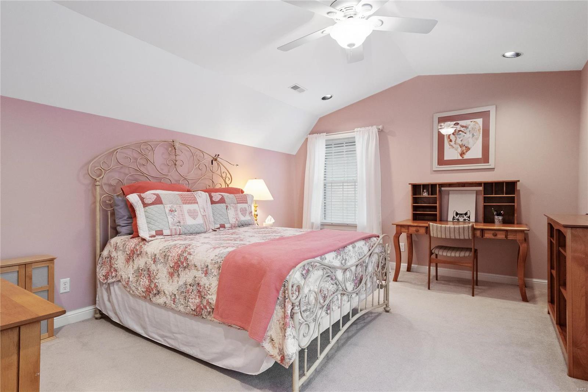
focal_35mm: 18
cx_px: 294
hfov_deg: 90.0
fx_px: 294
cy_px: 196
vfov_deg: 67.4
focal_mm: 9
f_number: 8
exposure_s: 1/5
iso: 400
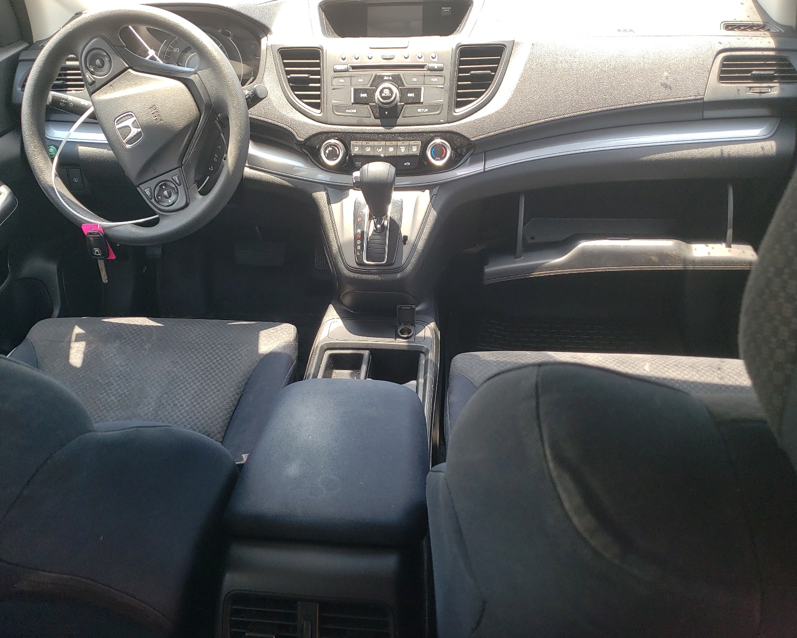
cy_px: 309
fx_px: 660
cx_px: 368
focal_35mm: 28
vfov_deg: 51.5
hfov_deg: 62.1
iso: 50
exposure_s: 1/208
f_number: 1.5
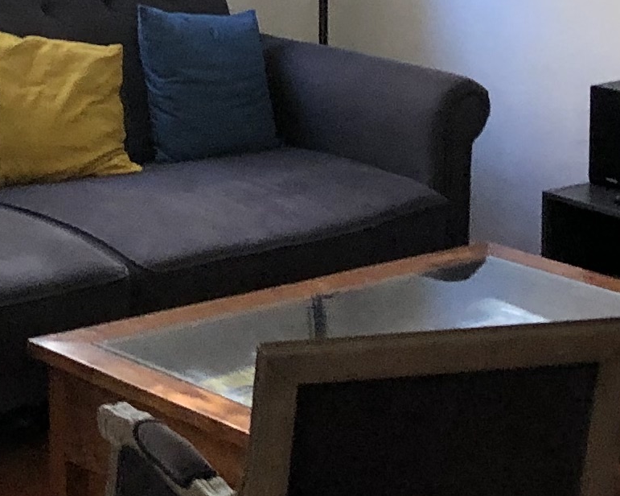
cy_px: -143
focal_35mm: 143
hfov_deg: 13.3
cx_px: -25
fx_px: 2623
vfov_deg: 10.6
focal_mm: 4
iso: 32
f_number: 1.8
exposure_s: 1/20
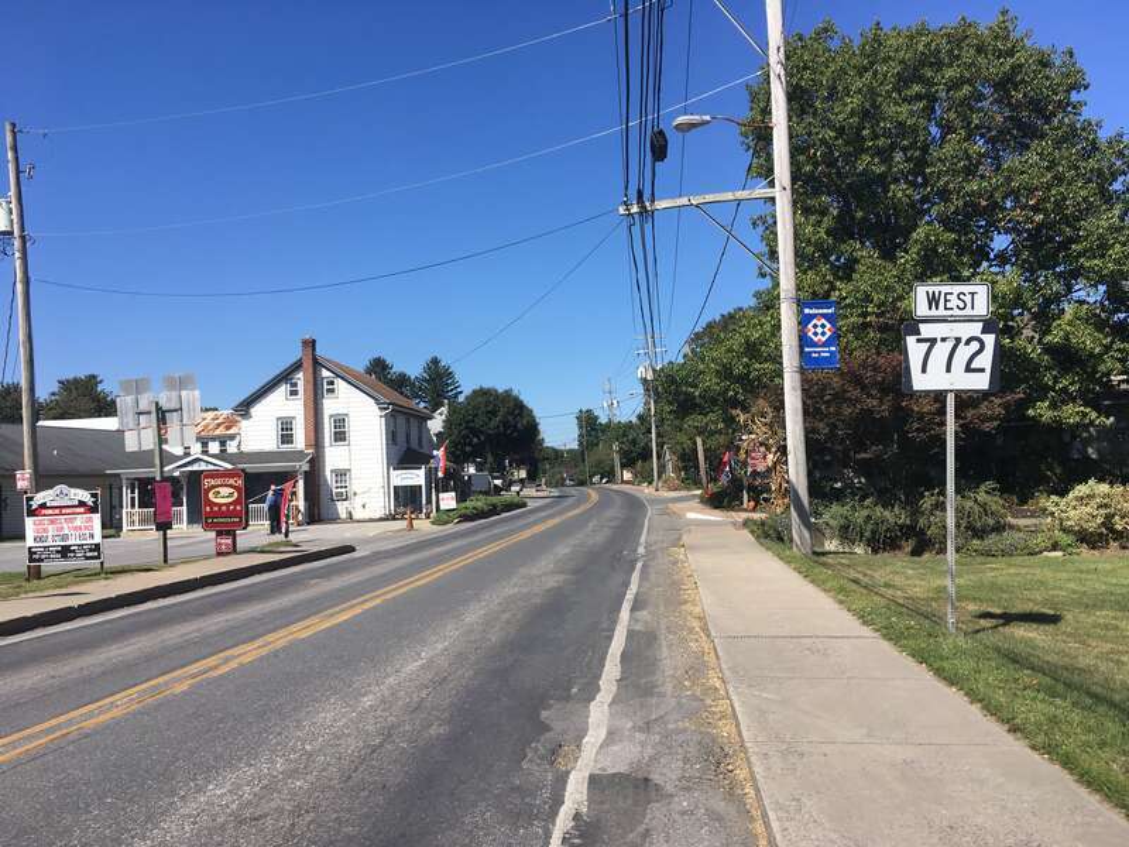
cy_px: 424
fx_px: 946
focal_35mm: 29
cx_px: 564
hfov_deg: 61.7
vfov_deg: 48.2
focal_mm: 4.15
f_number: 2.2
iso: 25
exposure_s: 1/1603
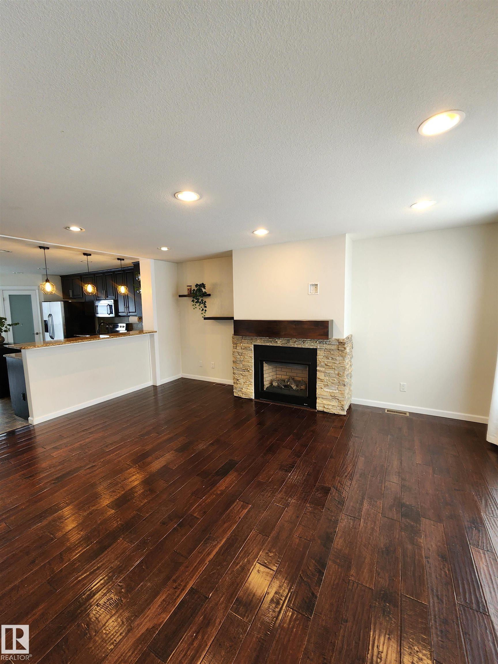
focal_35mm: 13
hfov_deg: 89.9
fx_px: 249
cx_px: 249
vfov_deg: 106.2
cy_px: 332
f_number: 2.2
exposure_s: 1/60
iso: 125
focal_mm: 2.2
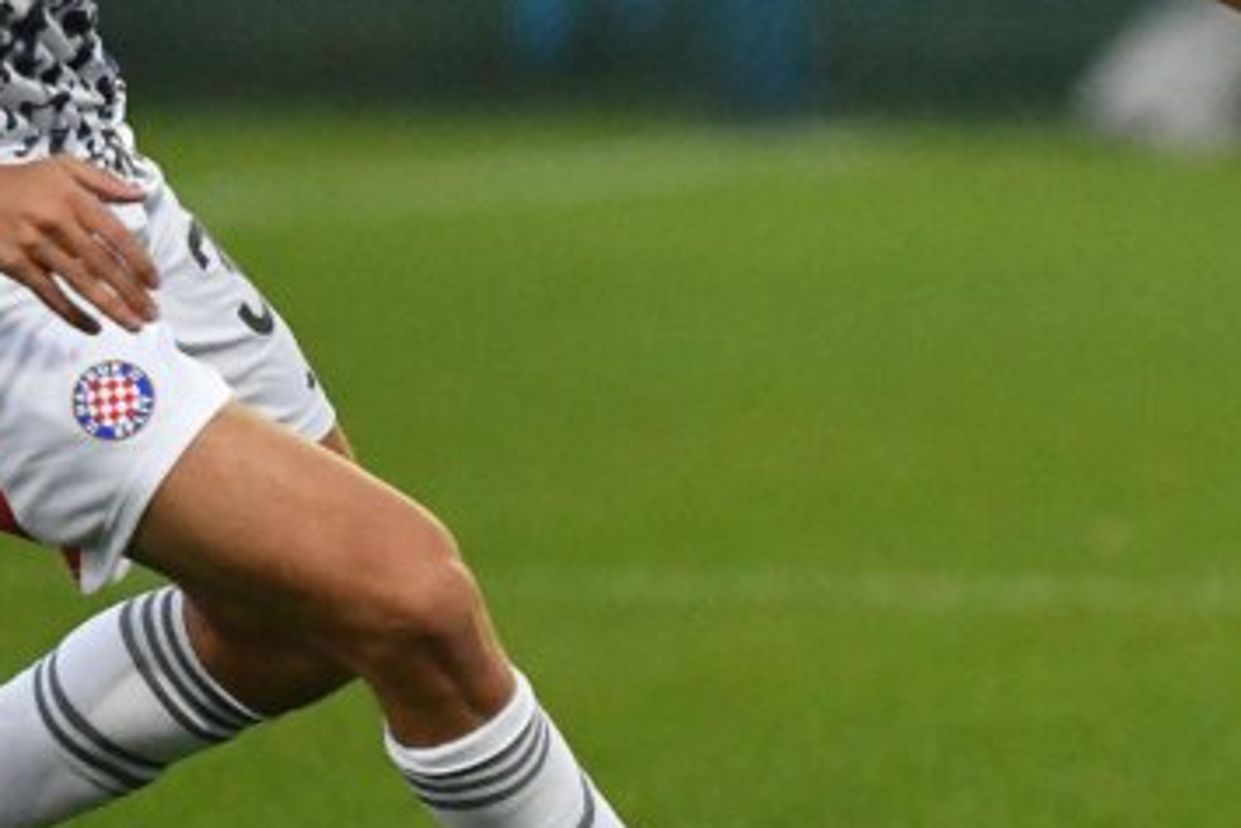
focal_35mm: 893
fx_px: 30795
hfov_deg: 2.3
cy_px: 79
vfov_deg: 1.5
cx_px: 1189
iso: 4000
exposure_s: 1/1250
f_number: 4
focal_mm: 310
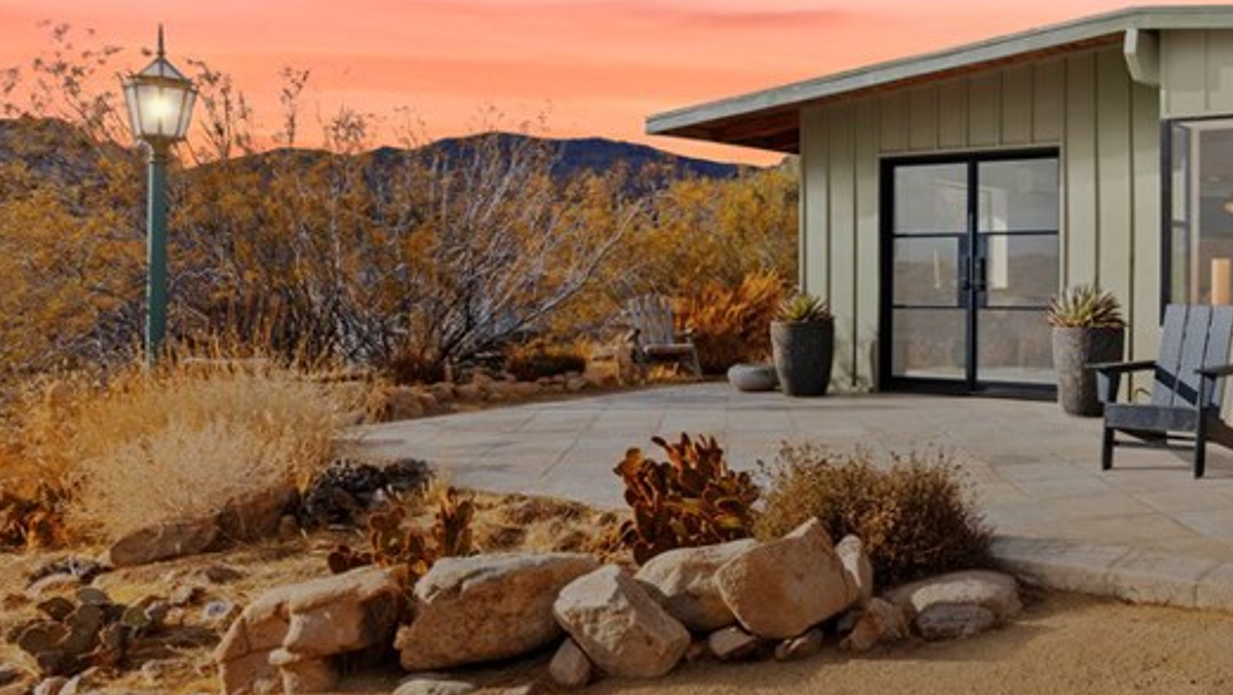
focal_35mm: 33
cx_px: 1086
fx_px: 1079
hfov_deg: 52.9
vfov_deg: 35.5
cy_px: 255
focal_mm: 16
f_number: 11
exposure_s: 1/200
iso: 400
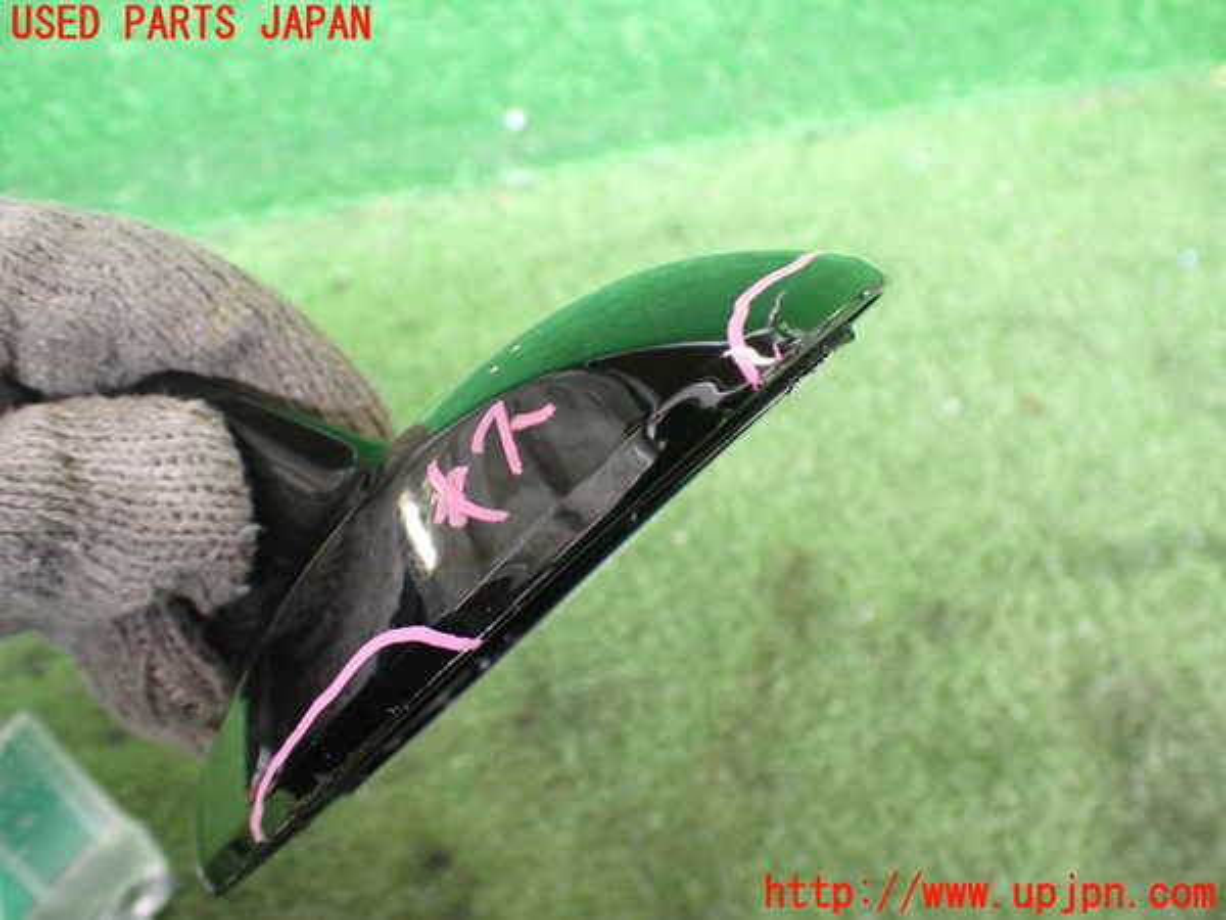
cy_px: 460
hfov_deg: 60.0
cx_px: 613
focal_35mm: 30
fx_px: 1063
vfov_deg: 46.8
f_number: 2.3
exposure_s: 1/80
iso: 800
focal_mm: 5.4
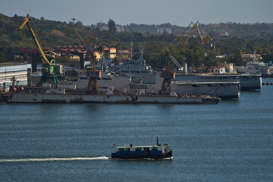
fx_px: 1873
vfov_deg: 5.6
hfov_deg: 8.3
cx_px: 136
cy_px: 91
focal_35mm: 247
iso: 200
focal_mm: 247
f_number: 5.6
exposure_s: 1/2500
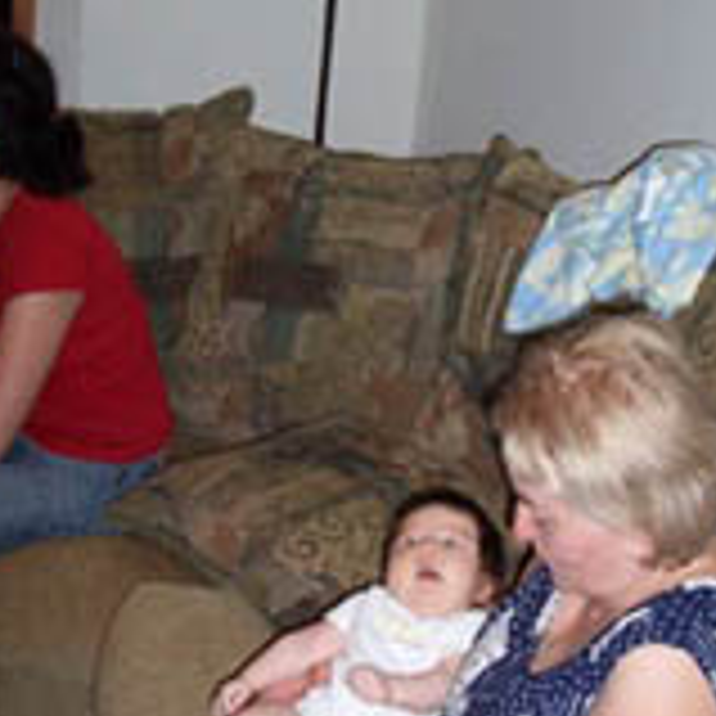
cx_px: 430
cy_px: 372
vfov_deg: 22.5
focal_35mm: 77
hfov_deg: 22.4
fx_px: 1802
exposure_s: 1/60
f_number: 2.8
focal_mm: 5.6
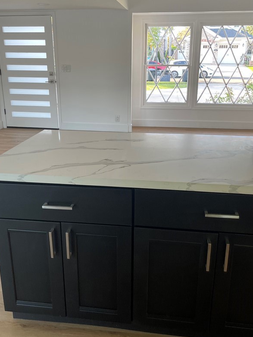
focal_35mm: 34
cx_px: 128
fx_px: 331
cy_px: 163
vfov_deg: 54.0
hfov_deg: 41.8
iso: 100
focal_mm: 5.1
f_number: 1.6
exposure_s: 1/121
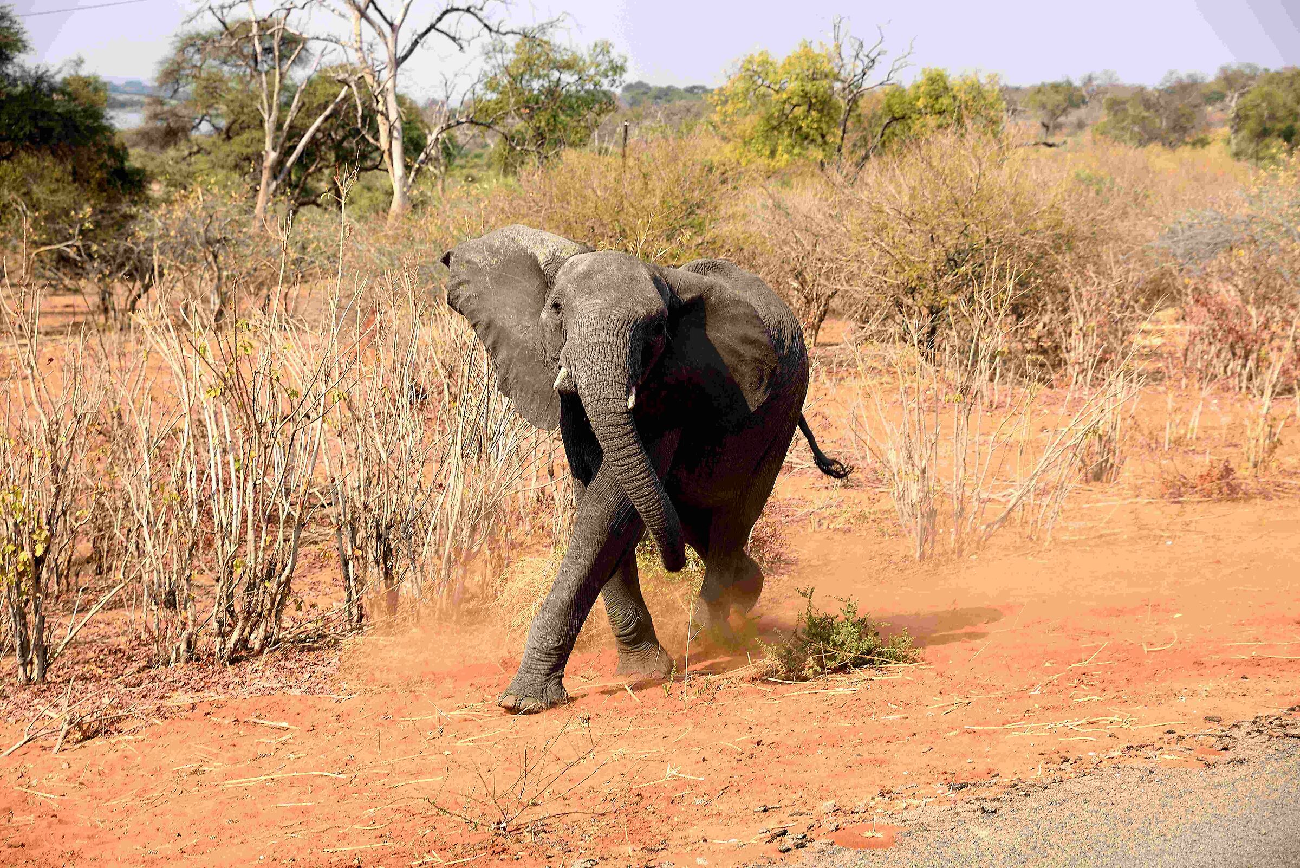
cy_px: 434
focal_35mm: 70
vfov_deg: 19.5
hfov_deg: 28.8
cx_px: 650
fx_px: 2529
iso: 100
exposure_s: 1/400
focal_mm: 70
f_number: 5
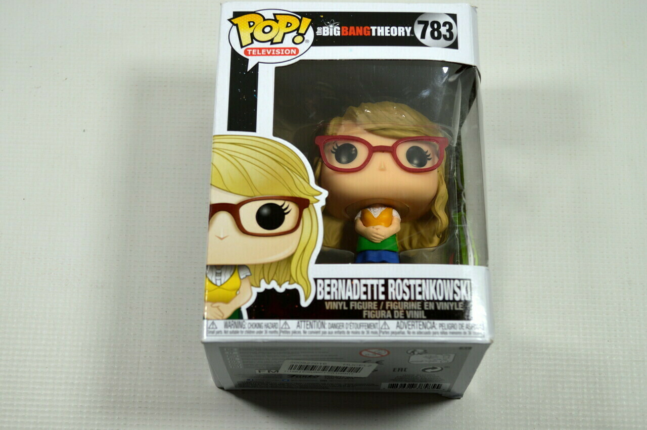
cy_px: 215
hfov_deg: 37.9
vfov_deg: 25.7
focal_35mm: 52
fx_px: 943
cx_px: 324
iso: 140
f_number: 5.6
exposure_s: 1/60
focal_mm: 35
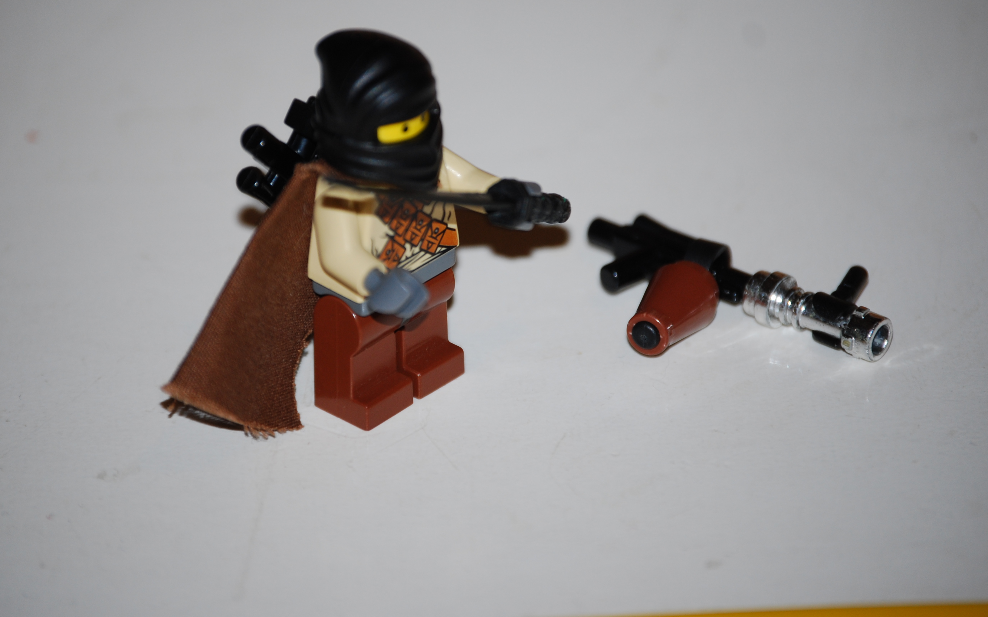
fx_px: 6354
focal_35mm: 236
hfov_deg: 8.9
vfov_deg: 5.6
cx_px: 474
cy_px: 243
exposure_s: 1/60
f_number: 5
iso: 200
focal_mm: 130
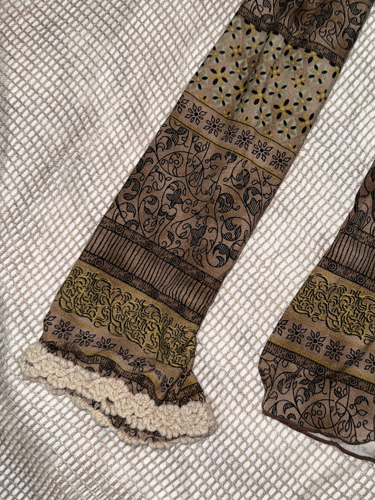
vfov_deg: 55.3
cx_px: 257
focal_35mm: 33
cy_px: 244
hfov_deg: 42.2
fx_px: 477
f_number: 1.78
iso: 64
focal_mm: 6.76
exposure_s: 1/71
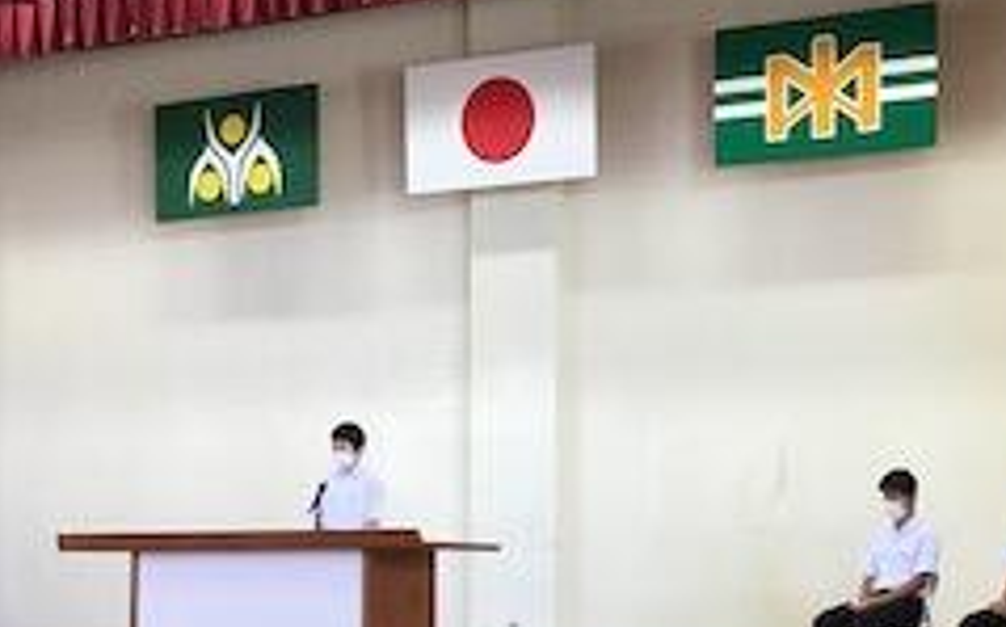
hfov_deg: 30.9
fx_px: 1808
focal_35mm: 66
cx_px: 665
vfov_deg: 19.5
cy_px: 497
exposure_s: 1/30
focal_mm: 3.3
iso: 50
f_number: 2.4
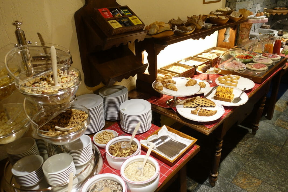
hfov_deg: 67.4
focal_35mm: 27
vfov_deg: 47.9
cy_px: 93
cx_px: 149
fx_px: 216
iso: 800
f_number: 1.8
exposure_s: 1/100
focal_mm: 8.8
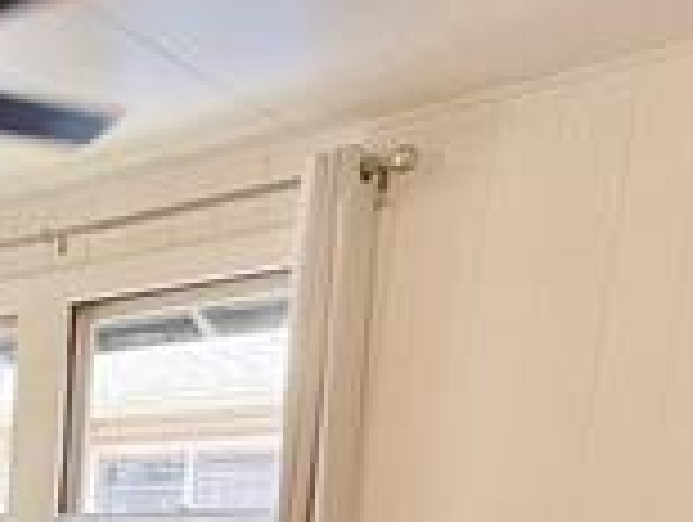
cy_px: 752
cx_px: -306
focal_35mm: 58
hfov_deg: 25.9
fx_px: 1163
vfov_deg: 21.7
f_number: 2.2
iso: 80
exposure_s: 1/99
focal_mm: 2.22
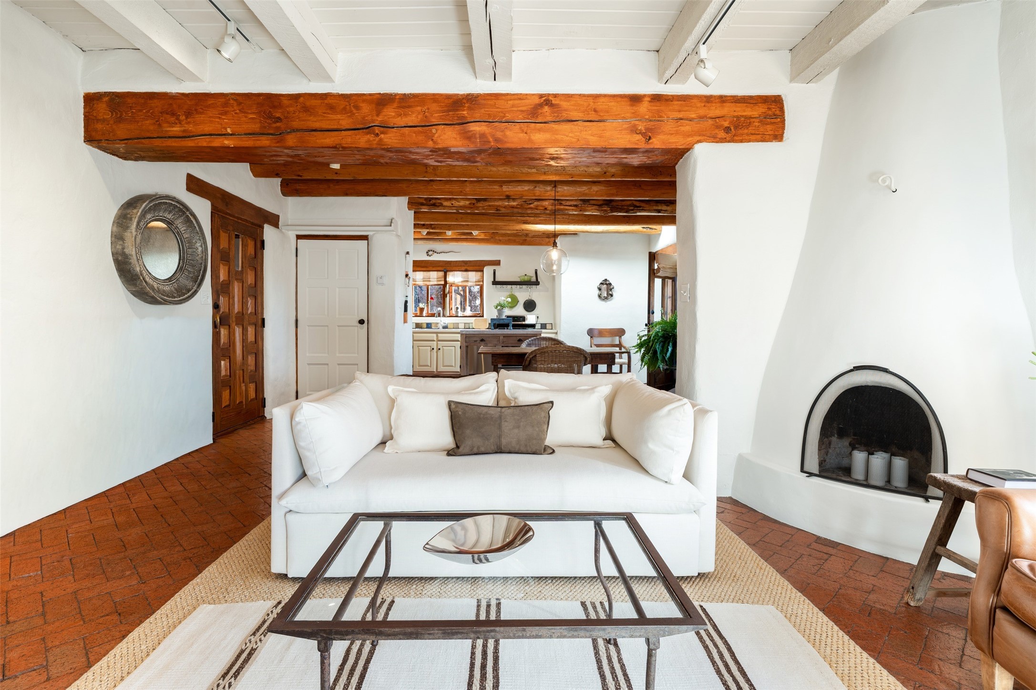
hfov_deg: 93.3
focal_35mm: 17
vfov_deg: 70.4
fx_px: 489
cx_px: 518
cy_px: 345
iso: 100
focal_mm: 17
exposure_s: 1/1.25
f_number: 8
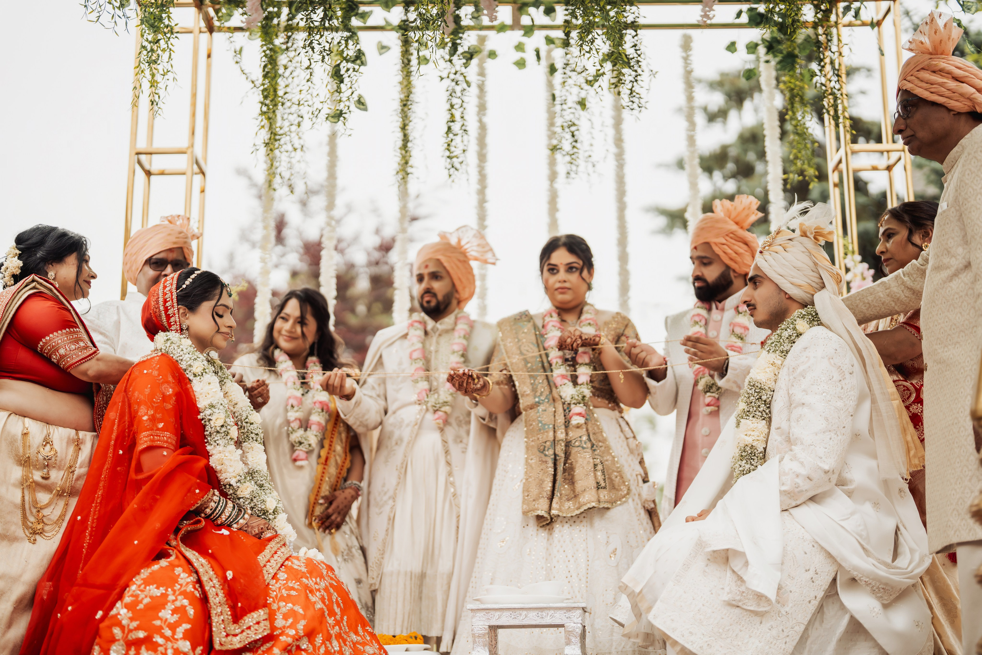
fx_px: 1364
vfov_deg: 27.0
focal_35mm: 50
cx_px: 491
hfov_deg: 39.6
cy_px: 328
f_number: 1.2
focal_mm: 50
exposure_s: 1/2500
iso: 100
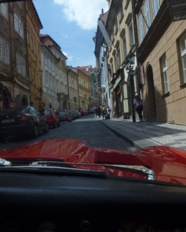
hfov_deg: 42.9
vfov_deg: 52.8
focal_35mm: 34
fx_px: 234
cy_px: 112
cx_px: 67
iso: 100
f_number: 4
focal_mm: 4.3
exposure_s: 1/1000
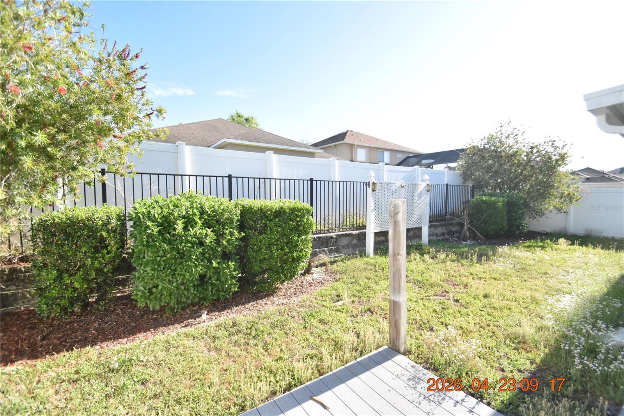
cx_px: 312
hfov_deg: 100.4
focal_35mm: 15
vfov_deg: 77.3
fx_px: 260
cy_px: 208
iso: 800
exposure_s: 1/2000
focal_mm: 10
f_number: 3.5
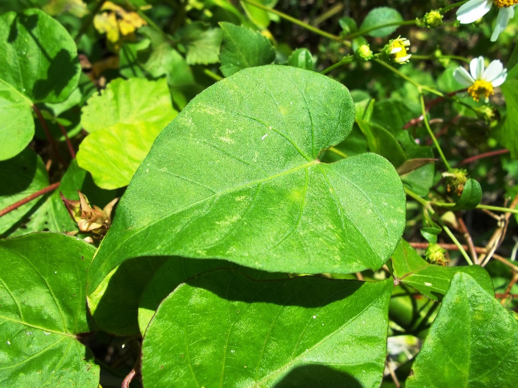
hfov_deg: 56.8
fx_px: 479
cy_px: 194
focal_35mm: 32
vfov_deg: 44.2
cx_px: 259
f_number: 8.8
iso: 64
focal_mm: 5.7
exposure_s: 1/100
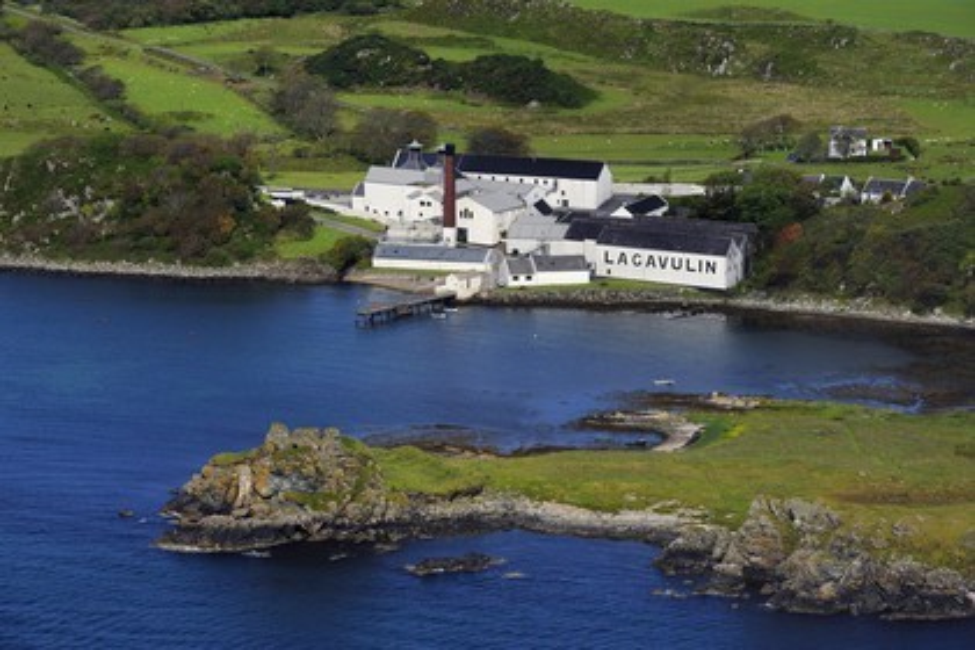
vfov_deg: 8.3
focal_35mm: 165
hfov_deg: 12.5
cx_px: 488
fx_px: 4468
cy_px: 325
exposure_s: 1/800
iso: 400
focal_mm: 165
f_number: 11
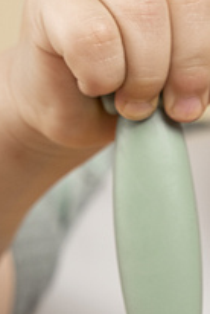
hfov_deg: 4.4
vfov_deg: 6.5
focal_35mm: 315
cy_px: 287
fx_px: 2747
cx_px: 177
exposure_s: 1/100
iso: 250
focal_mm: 75
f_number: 6.3
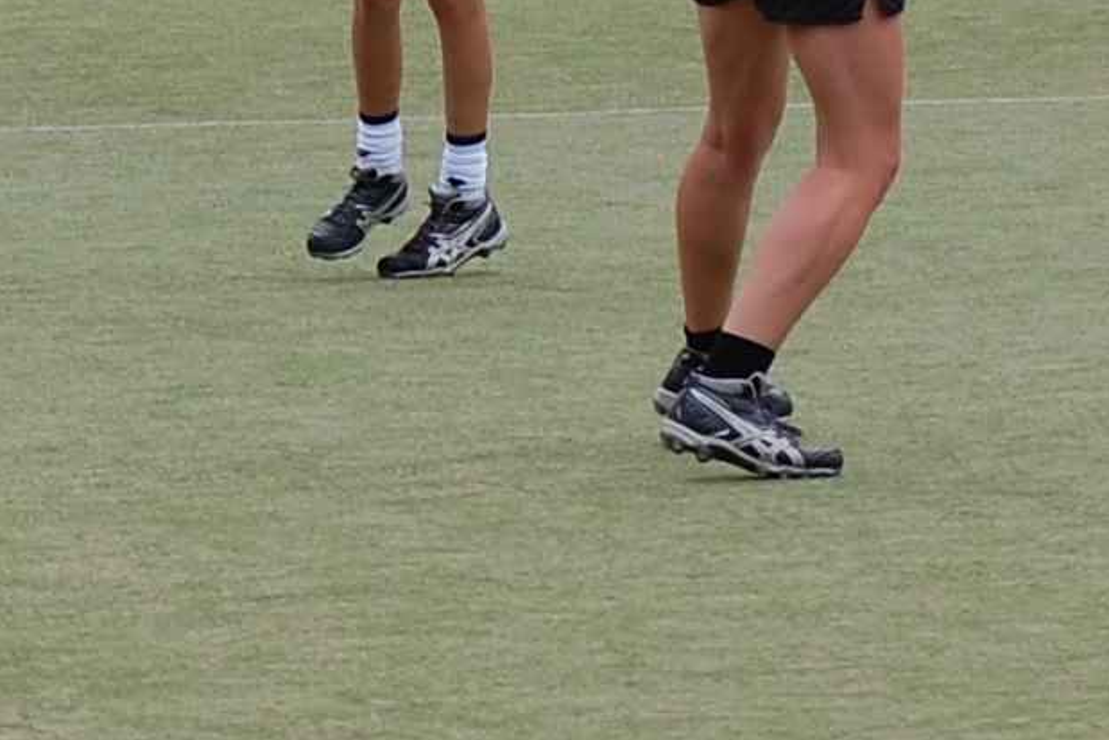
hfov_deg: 14.5
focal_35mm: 141
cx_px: 558
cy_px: -65
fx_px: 4344
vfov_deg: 9.6
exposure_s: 1/500
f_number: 5.6
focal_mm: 62
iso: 200
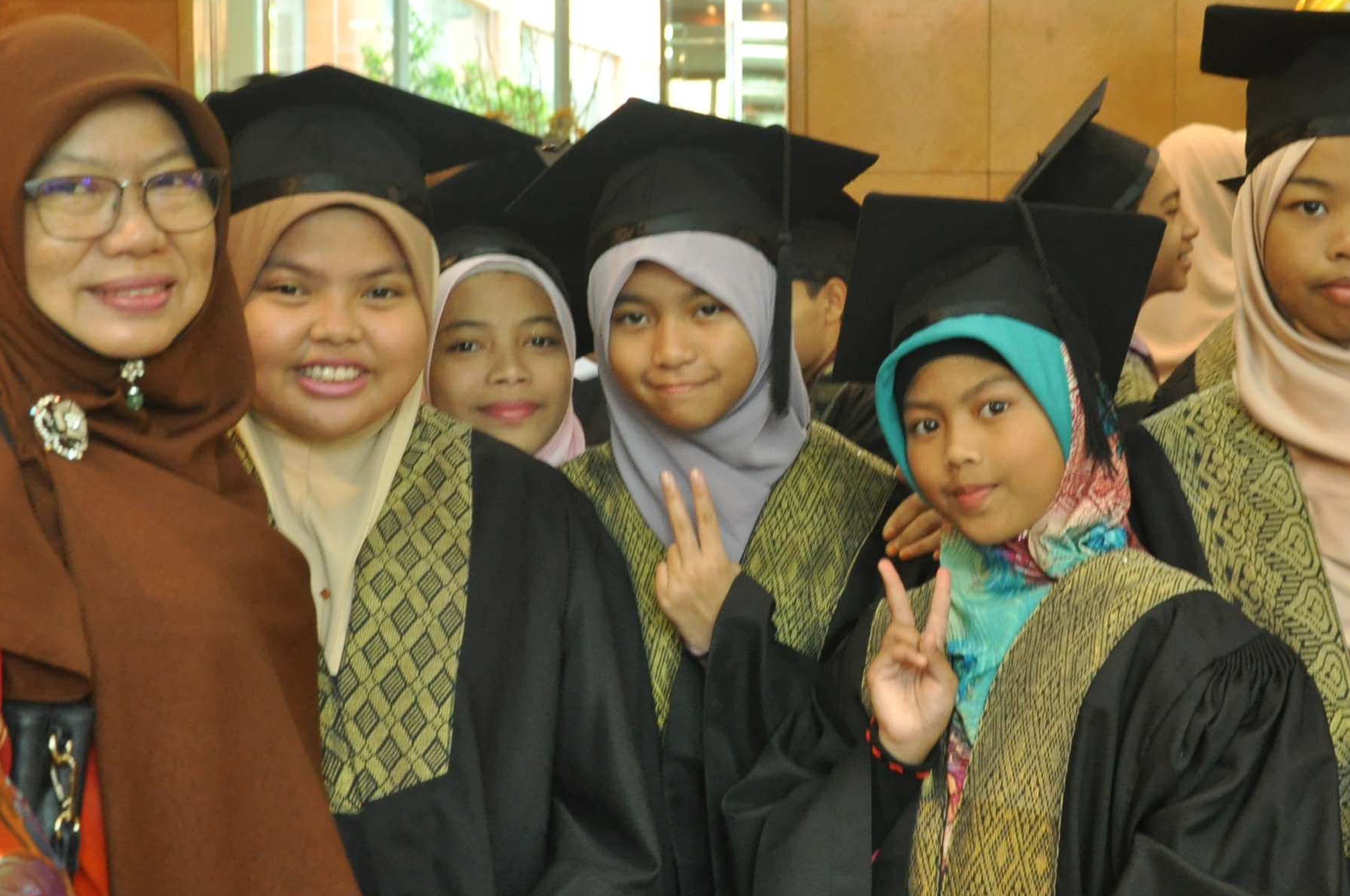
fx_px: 2846
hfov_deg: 26.6
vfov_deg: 17.9
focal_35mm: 76
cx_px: 781
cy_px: 391
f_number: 4
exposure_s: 1/20
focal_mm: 28
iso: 1000
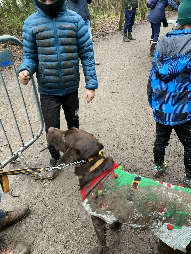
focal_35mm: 26
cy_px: 127
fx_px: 191
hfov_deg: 53.1
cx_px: 96
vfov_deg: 67.3
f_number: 1.8
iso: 320
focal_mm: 4.25
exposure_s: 1/60
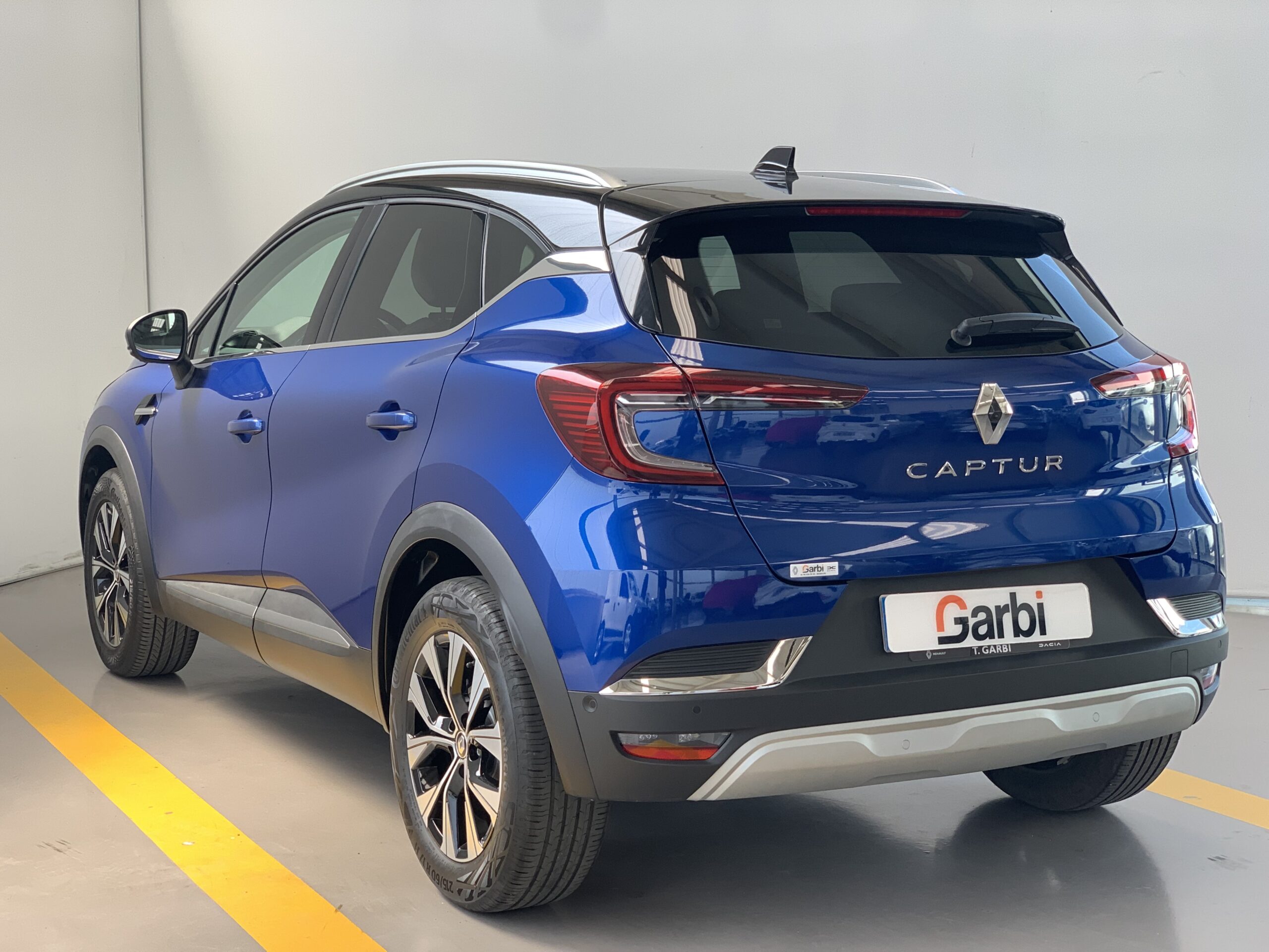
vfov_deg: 28.0
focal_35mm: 52
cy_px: 476
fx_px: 1906
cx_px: 634
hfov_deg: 36.8
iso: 64
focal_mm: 6
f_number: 2.4
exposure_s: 1/122
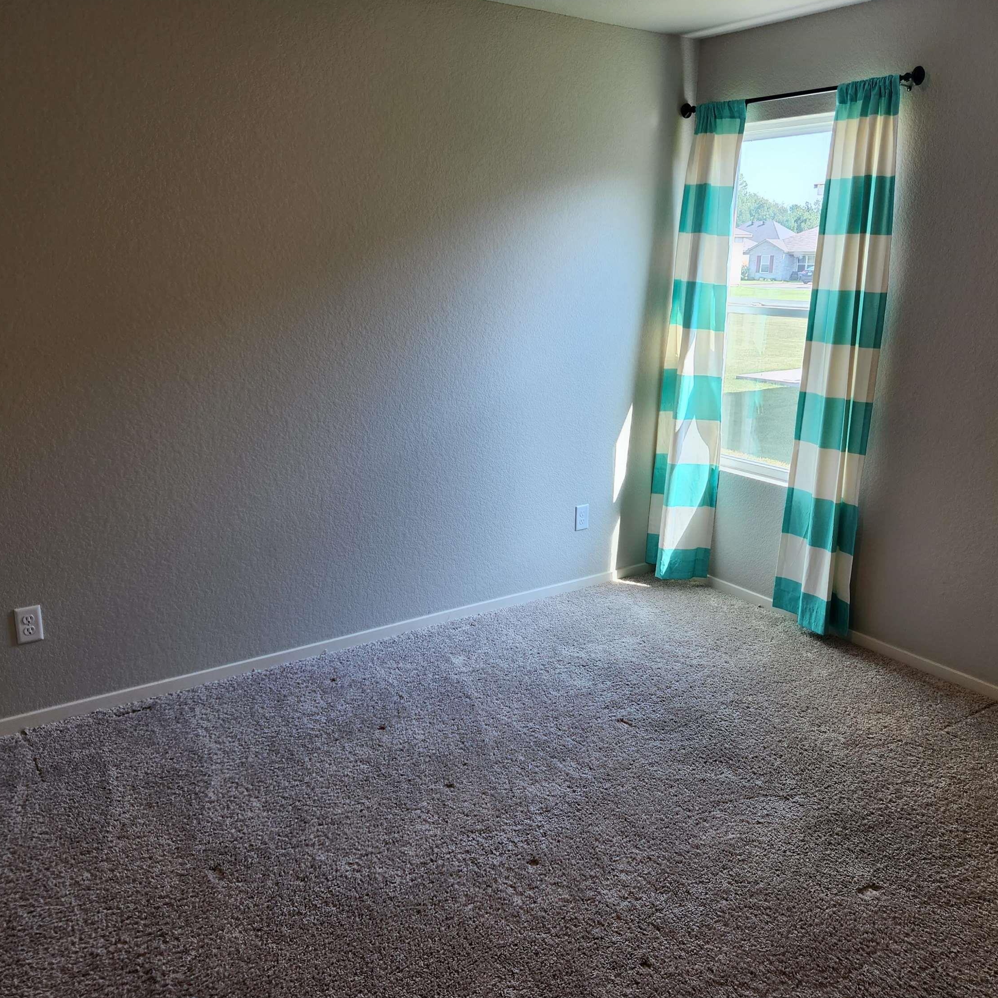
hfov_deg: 57.3
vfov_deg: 57.3
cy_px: 495
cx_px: 506
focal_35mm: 28
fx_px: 913
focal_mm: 5.4
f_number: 1.8
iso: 80
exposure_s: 1/180
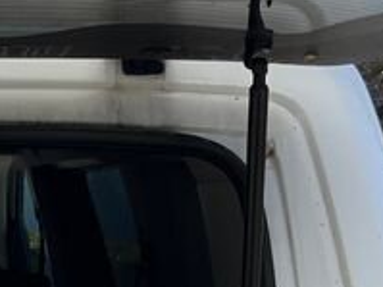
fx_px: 1482
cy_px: 300
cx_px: -219
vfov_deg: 10.9
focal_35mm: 134
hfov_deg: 13.7
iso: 50
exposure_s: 1/2410
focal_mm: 5.1
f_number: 1.6
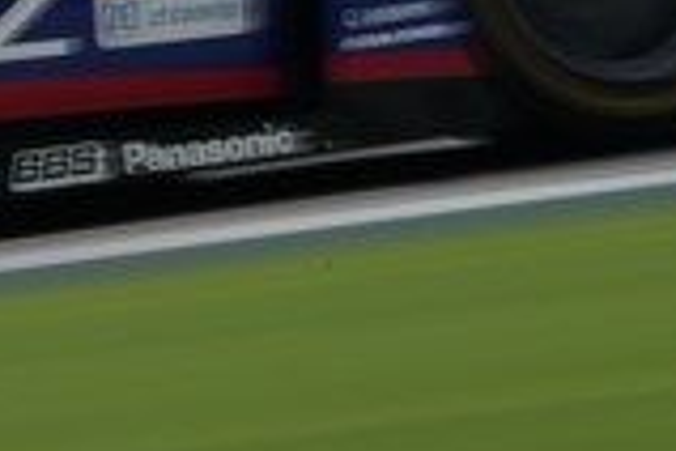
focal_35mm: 1387
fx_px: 26043
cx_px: -247
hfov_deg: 1.5
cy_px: -464
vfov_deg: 1.0
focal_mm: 306
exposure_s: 1/13
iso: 50
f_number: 32
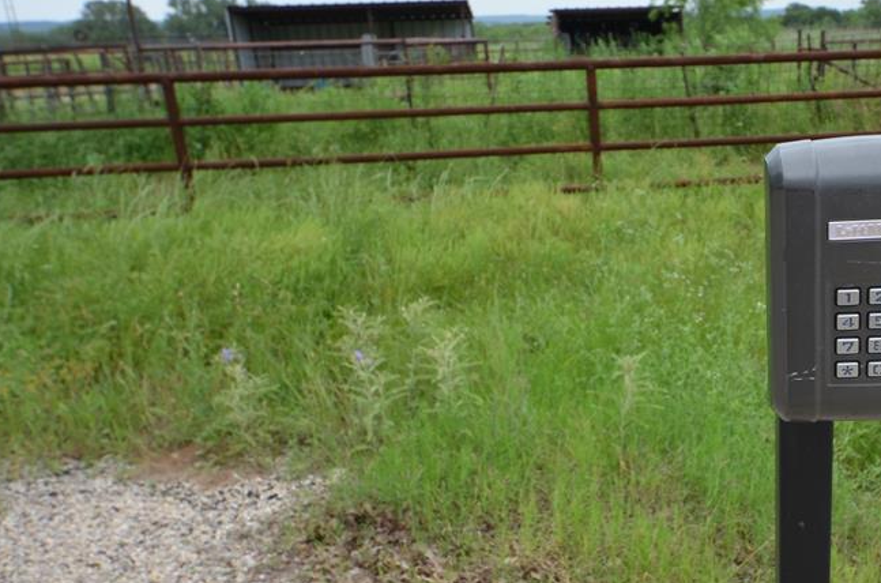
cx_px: 662
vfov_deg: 34.8
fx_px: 928
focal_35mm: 38
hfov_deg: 48.8
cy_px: 331
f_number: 8
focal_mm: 16
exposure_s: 1/250
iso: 180
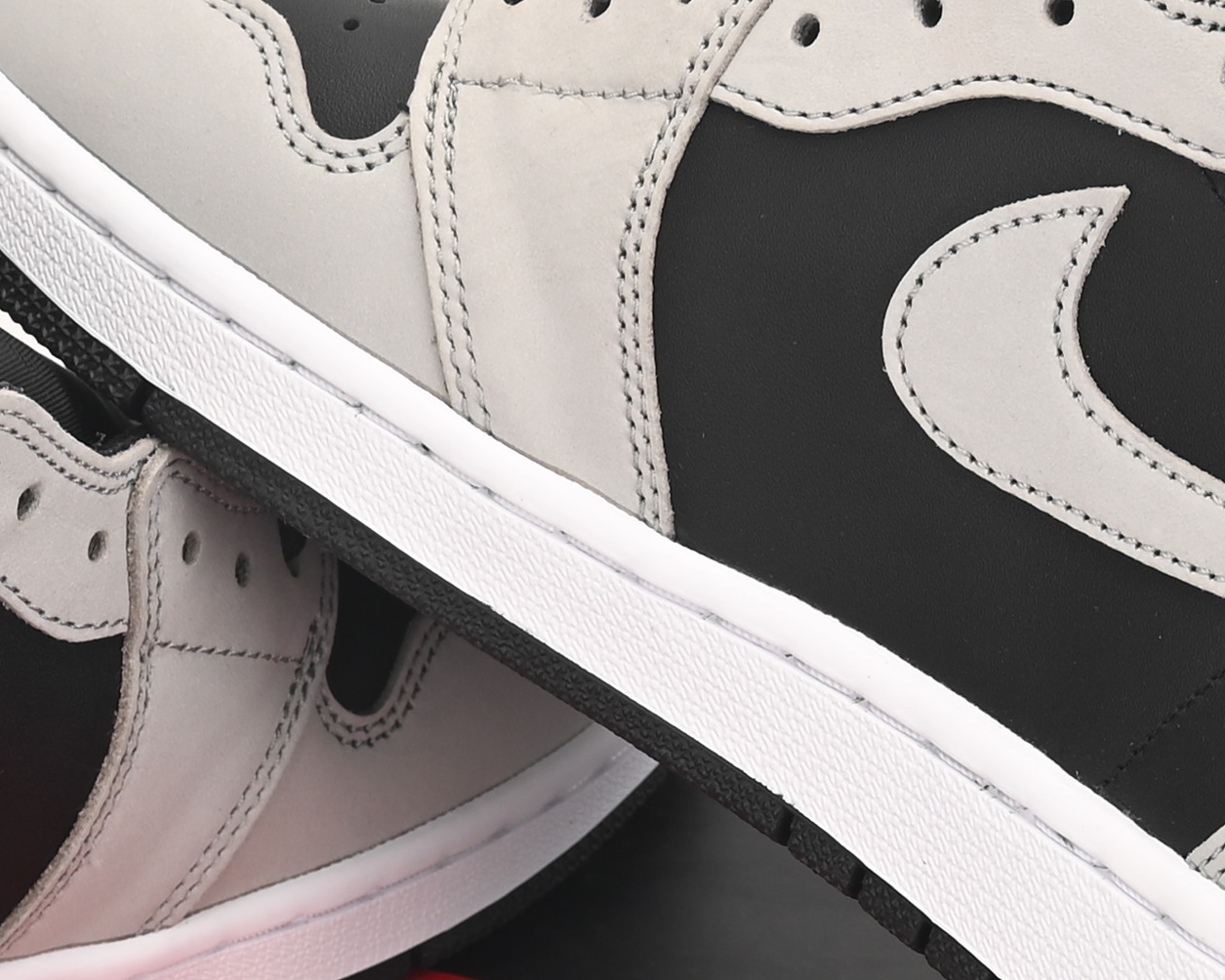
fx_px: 5547
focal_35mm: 153
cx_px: 413
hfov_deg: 12.6
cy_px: 1027
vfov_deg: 10.0
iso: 100
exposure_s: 1/200
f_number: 11
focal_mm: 34
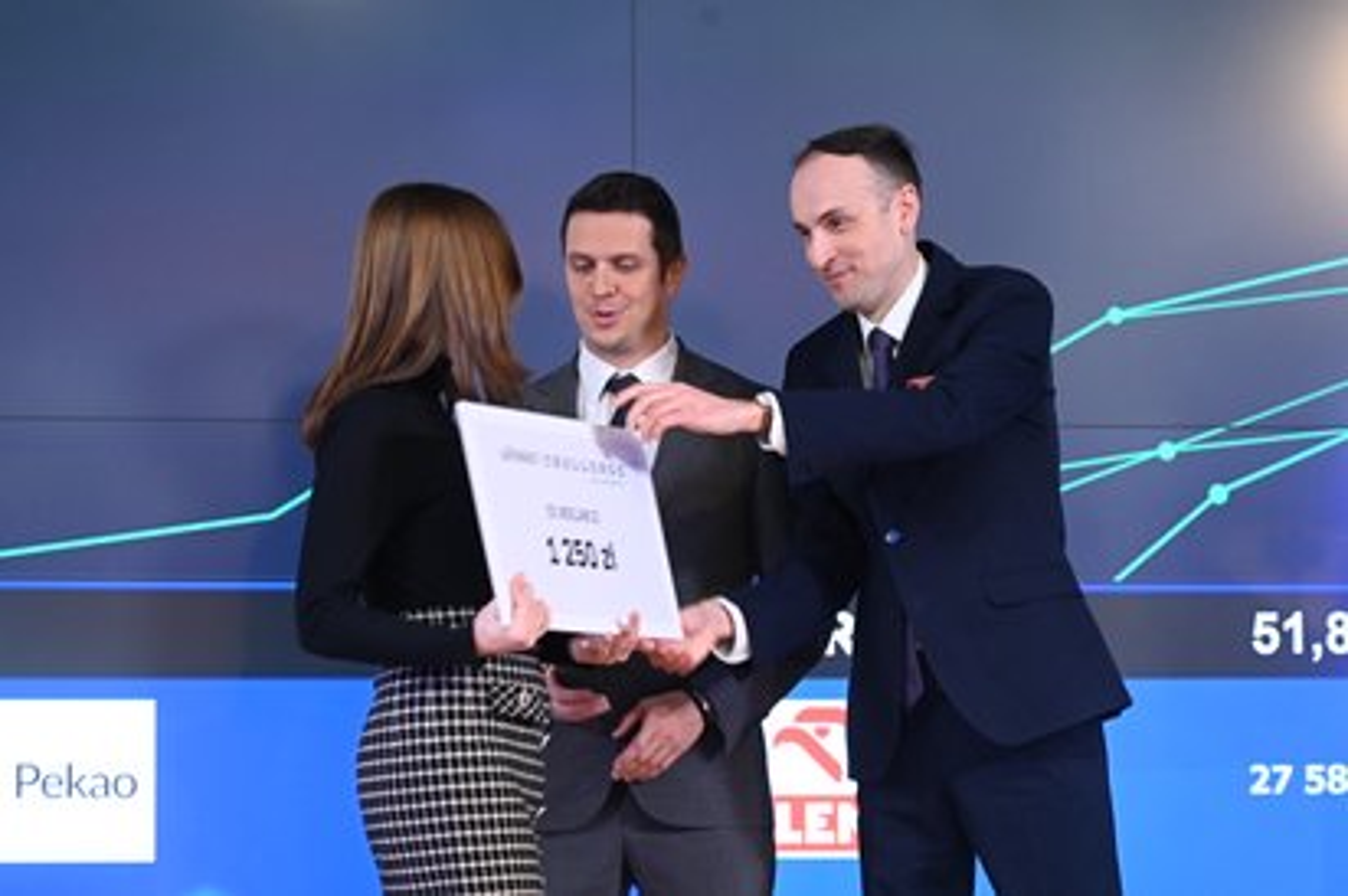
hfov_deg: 17.8
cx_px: 674
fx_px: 4303
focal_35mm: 115
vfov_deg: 11.9
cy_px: 448
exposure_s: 1/80
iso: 3200
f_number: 5
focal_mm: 115
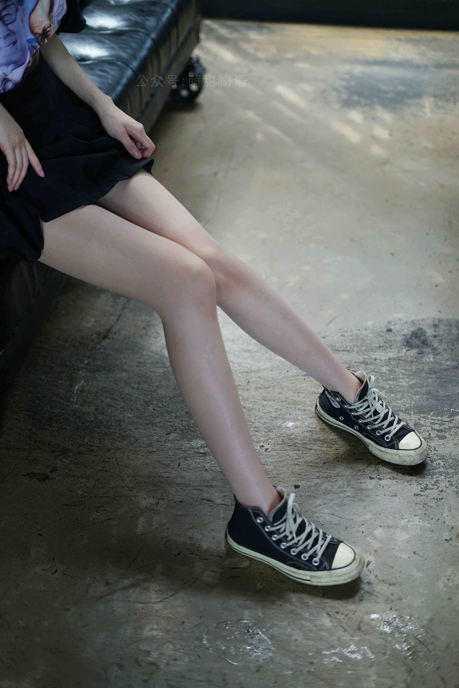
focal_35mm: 50
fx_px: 955
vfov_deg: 39.6
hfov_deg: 27.0
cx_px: 230
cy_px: 344
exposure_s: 1/200
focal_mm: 50
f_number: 1.8
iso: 200
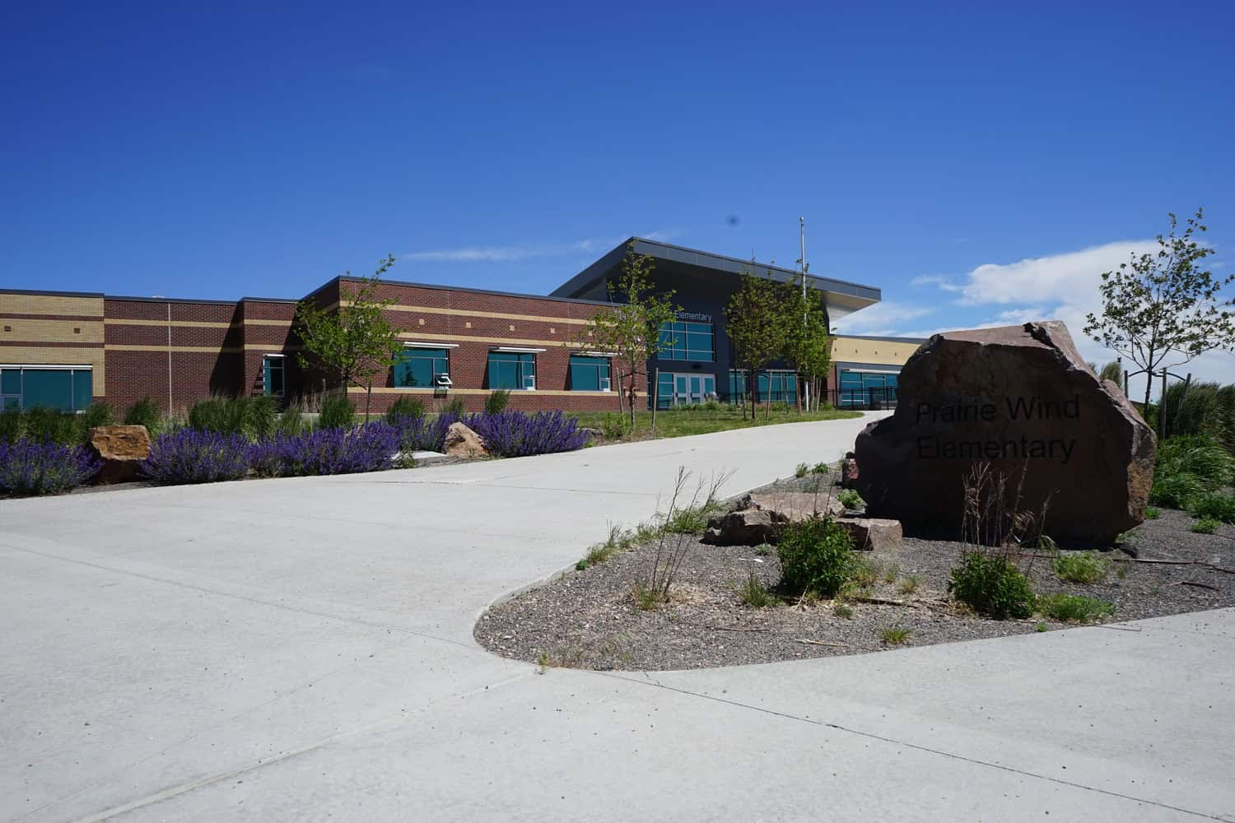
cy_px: 412
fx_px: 960
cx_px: 618
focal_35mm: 28
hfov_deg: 65.5
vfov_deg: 46.4
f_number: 11
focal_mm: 28
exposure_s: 1/200
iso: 100
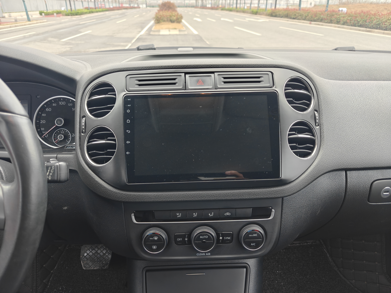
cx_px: 196
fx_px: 260
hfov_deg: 73.9
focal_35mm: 23
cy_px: 146
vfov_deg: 58.9
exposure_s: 1/279
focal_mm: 6.06
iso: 320
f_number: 1.6
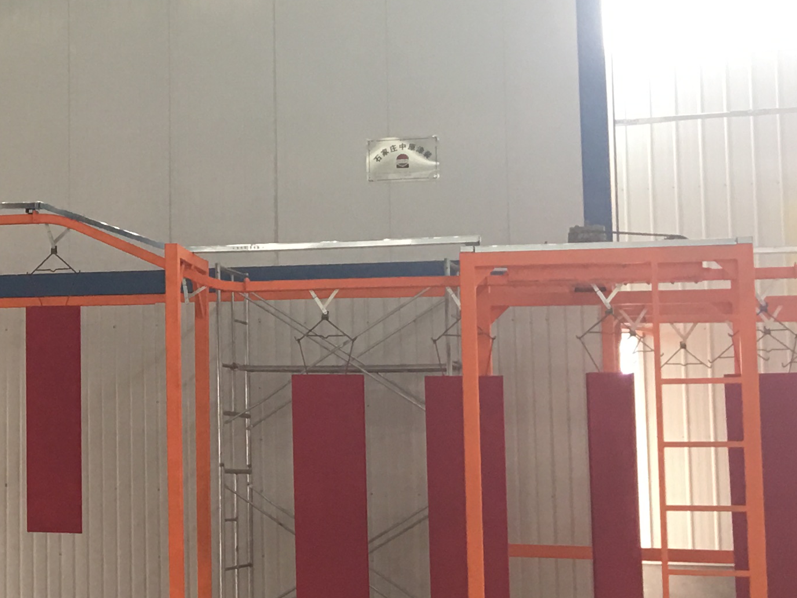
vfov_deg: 17.4
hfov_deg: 20.6
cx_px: -286
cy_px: 275
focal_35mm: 85
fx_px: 1957
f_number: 2.2
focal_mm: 4.15
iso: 50
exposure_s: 1/17
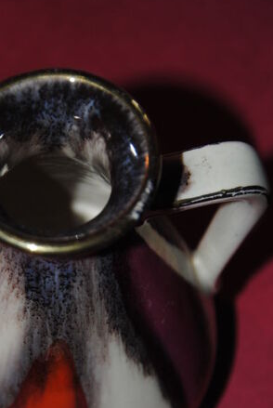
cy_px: 305
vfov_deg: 13.4
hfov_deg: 9.0
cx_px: 67
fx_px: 1723
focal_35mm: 152
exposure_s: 1/60
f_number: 5.3
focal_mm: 62
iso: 200
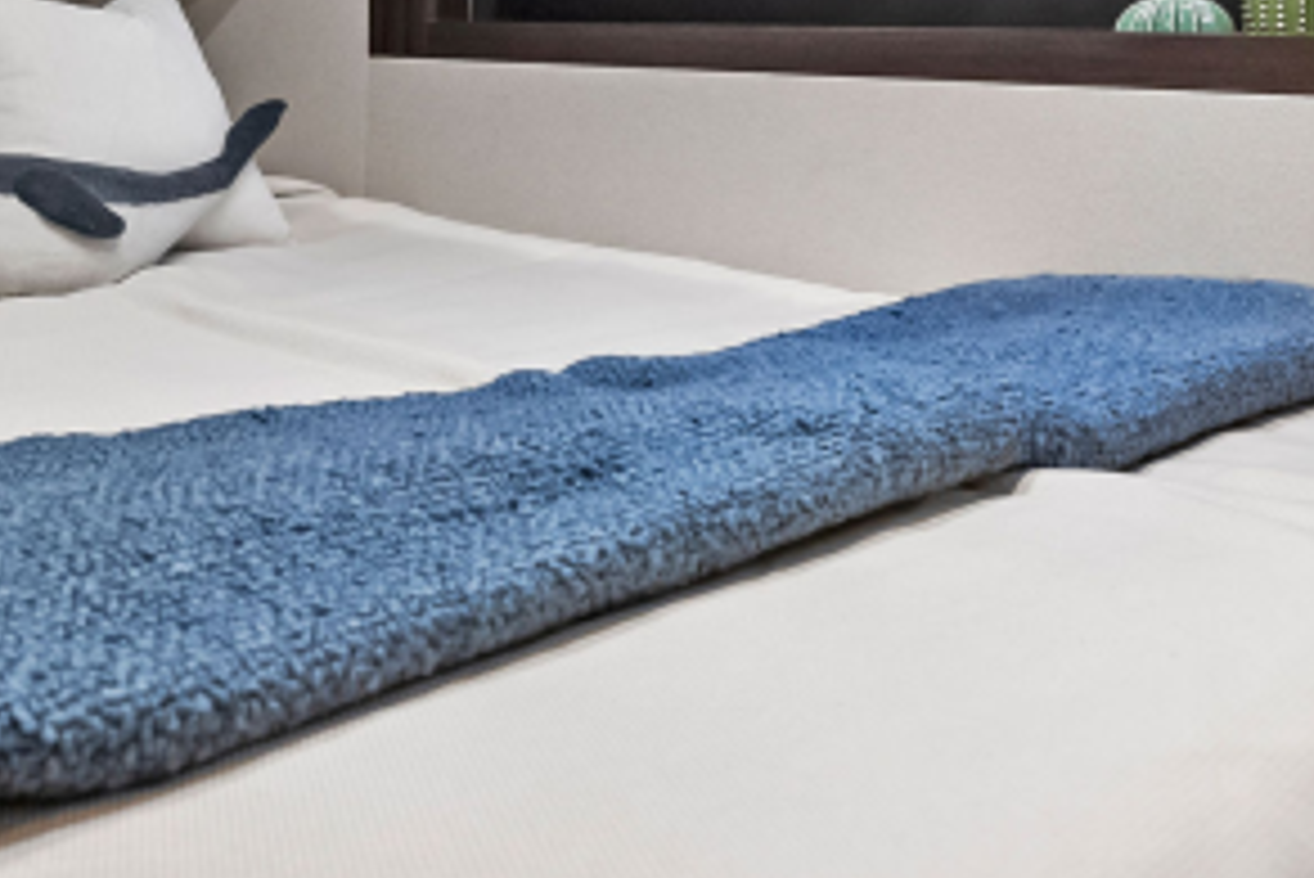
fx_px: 1497
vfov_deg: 31.9
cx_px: 232
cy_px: 194
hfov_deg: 44.7
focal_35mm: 41
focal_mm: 16
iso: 12800
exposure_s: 1/125
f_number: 4.5
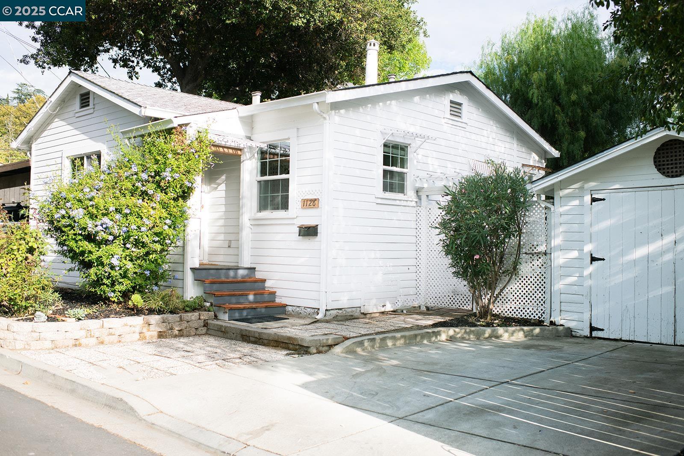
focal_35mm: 35
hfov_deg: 54.4
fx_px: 665
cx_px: 342
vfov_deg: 37.9
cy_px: 228
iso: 320
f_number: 3.2
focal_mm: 35
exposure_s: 1/1600
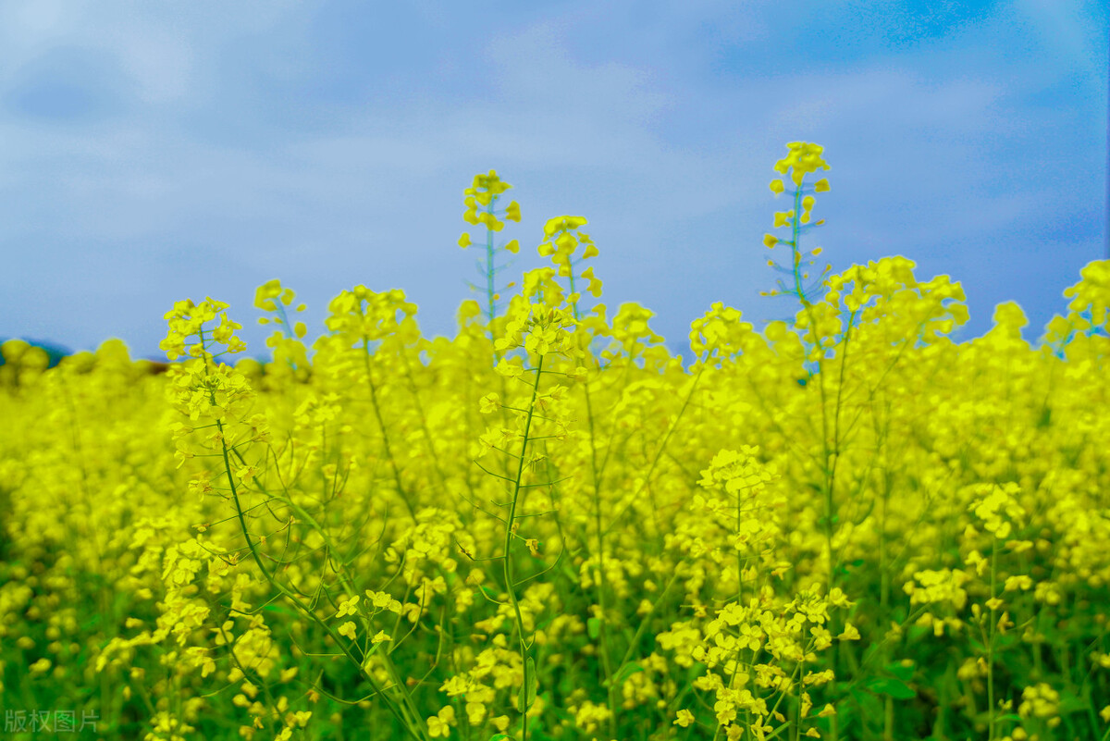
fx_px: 1049
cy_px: 370
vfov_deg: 38.9
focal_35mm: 34
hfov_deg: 55.8
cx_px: 555
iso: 640
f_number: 2.8
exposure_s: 1/8000
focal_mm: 34
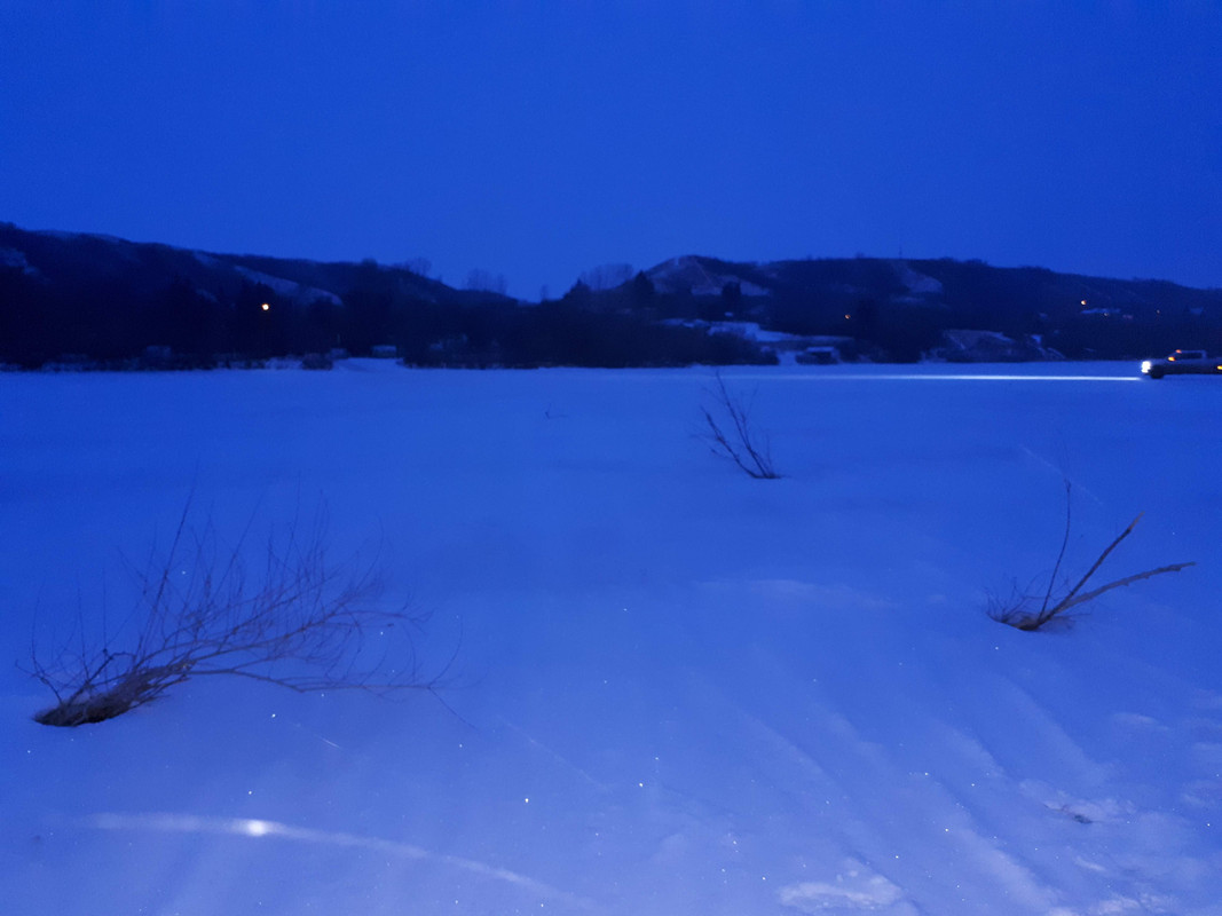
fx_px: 953
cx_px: 611
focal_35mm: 27
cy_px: 458
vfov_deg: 51.3
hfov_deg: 65.3
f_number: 1.9
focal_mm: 3.6
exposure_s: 1/17
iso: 400
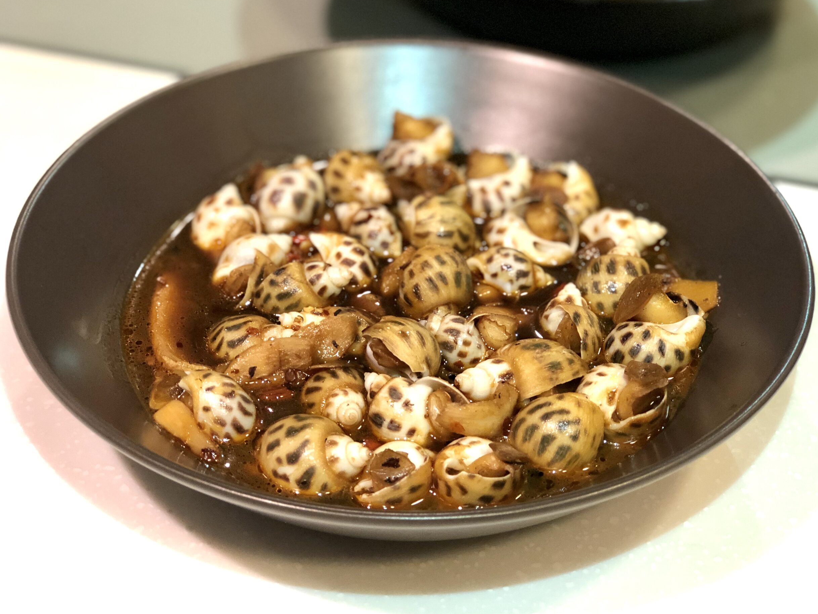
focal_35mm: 60
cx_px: 430
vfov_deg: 24.4
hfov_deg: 32.2
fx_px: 1418
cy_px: 297
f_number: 2.8
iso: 320
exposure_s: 1/33
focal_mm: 6.6
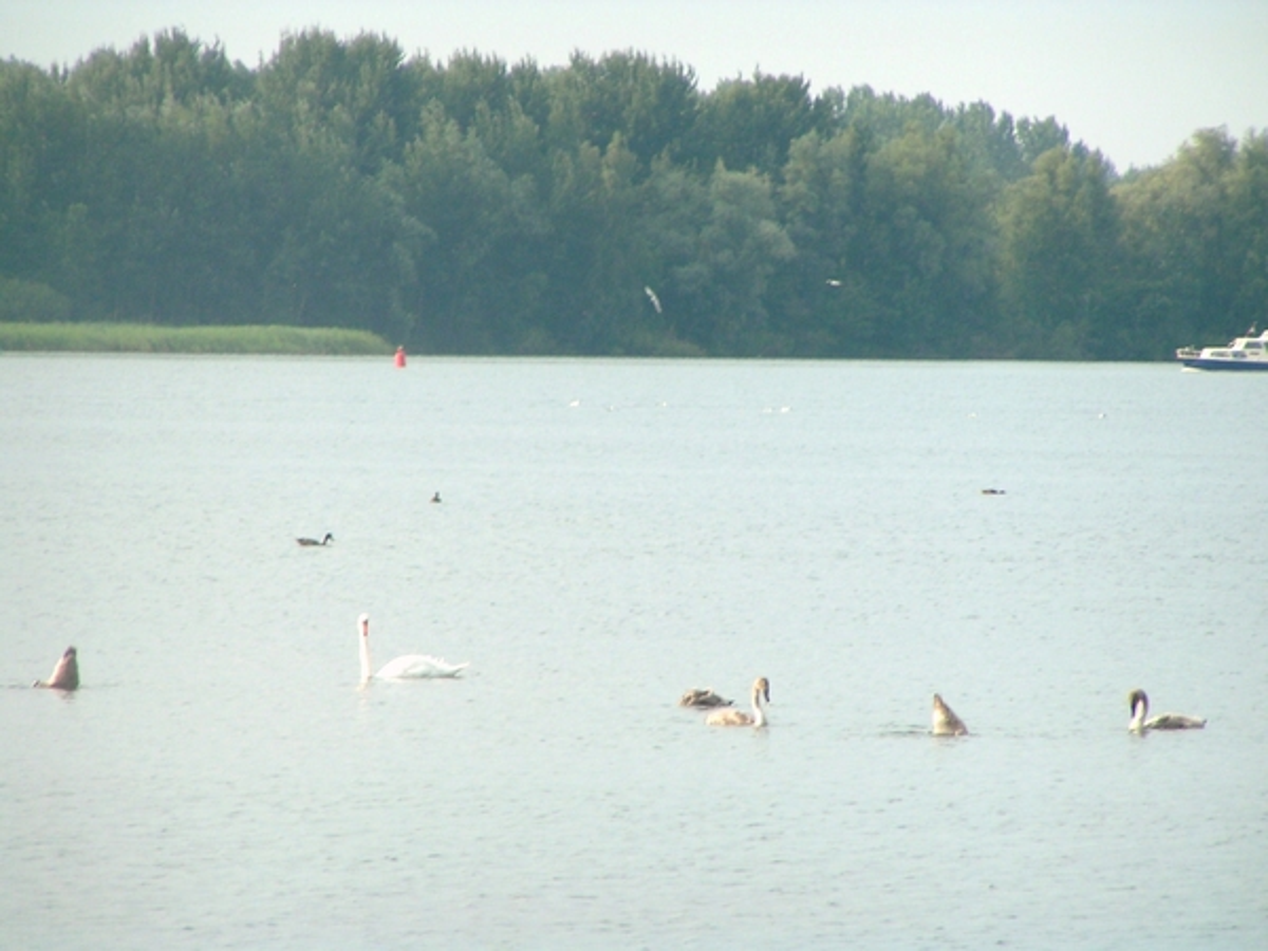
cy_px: 476
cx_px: 634
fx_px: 13920
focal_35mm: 380
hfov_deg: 5.2
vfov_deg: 3.9
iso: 50
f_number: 4
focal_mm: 58
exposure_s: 1/400
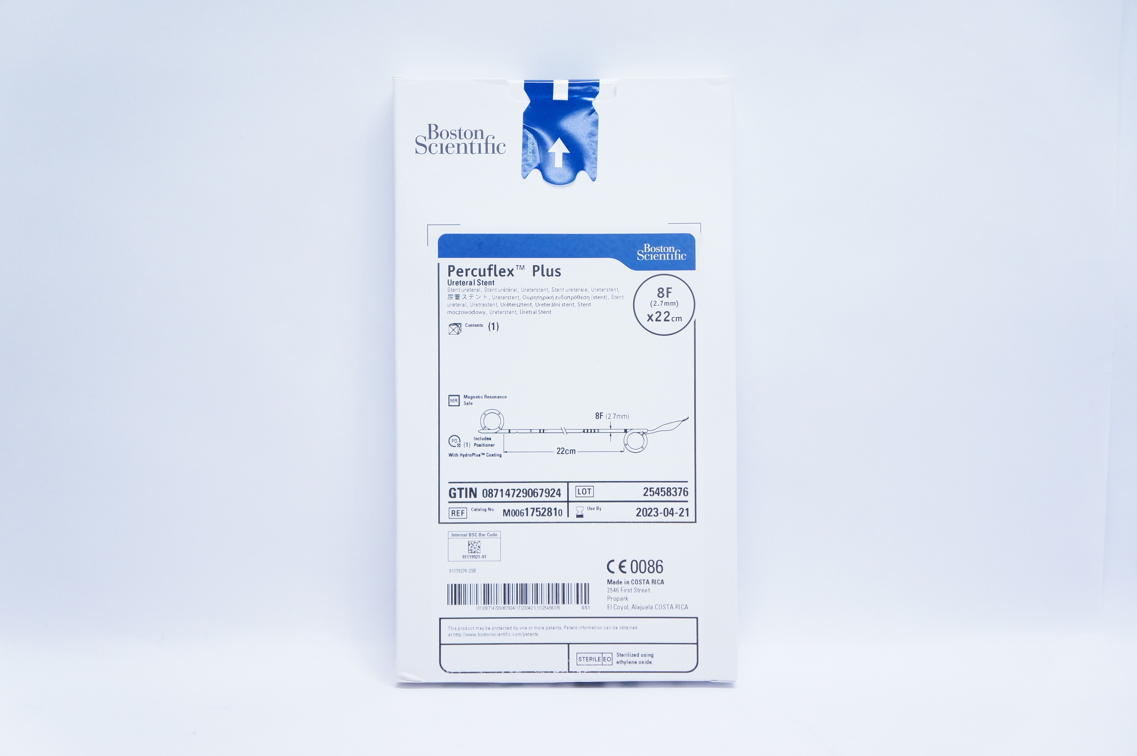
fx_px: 1514
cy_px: 378
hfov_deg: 41.2
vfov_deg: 28.0
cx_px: 568
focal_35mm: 48
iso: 1600
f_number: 4
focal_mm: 32
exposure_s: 1/200
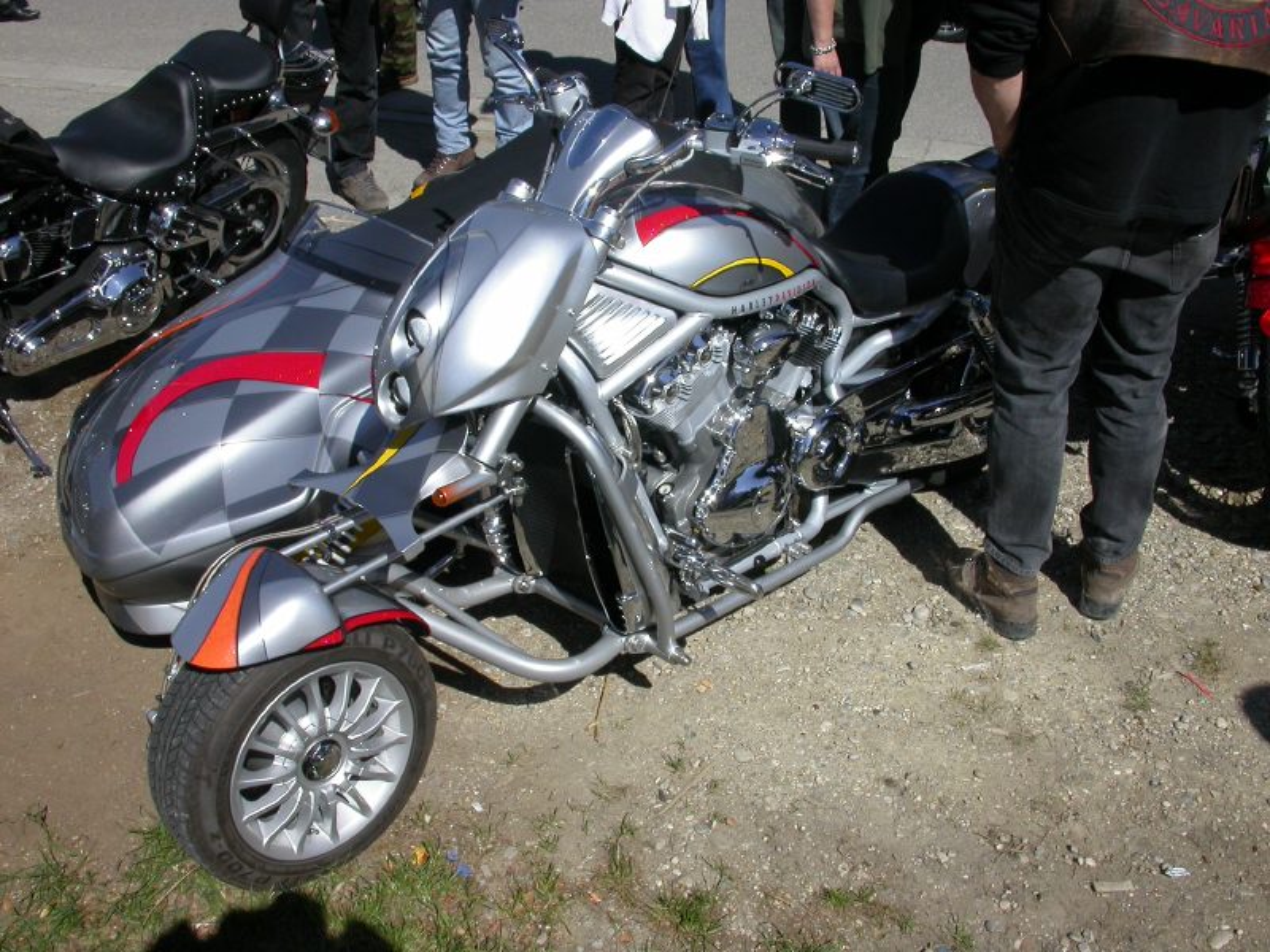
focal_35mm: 38
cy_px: 476
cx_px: 635
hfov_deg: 49.0
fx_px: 1394
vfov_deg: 37.7
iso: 100
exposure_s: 1/405
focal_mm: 7.85
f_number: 7.5
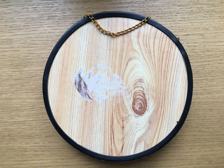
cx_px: 112
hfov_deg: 61.7
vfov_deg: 48.2
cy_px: 84
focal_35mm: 29
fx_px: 188
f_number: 2.2
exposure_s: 1/33
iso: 32
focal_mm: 4.15
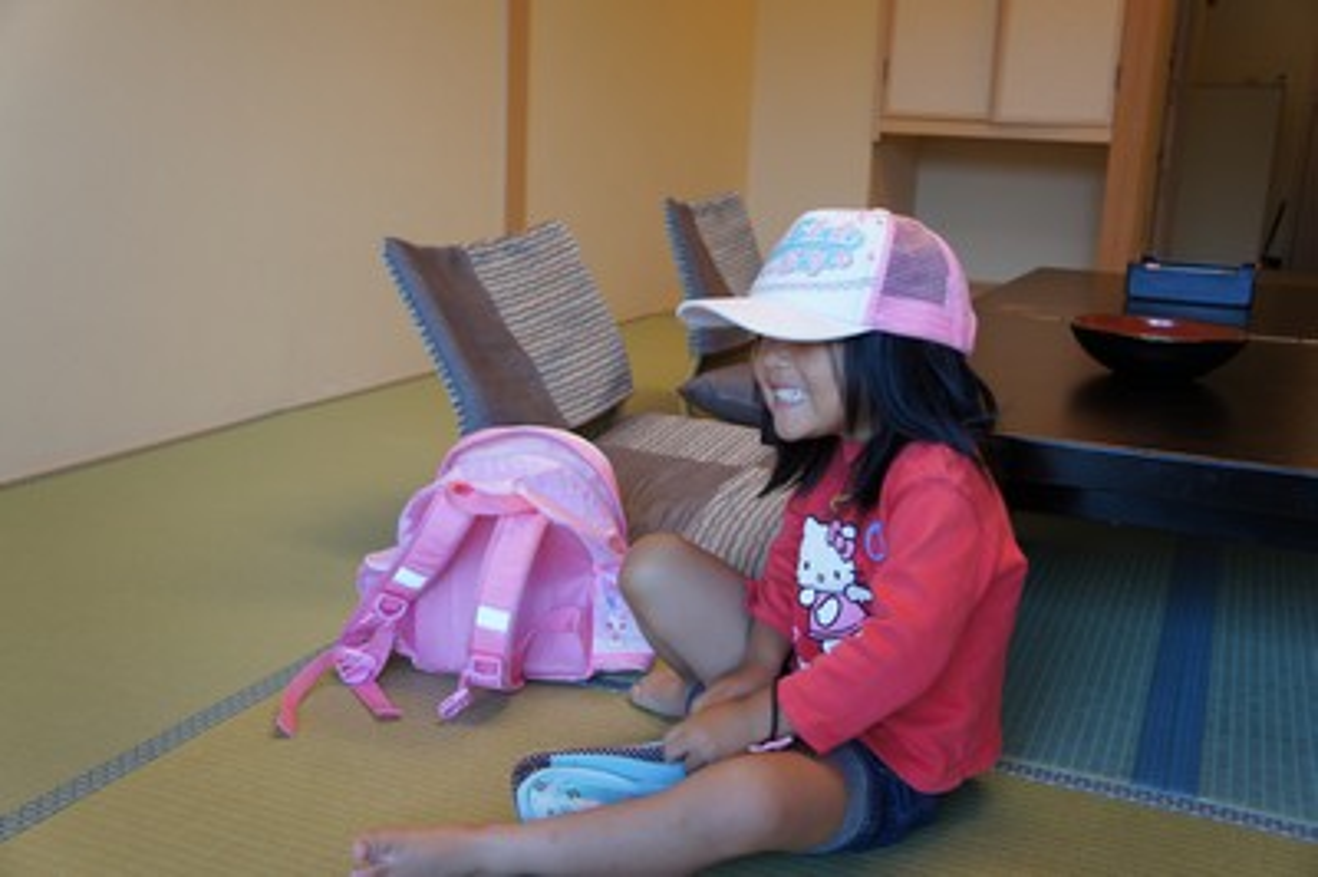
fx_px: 1317
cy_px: 438
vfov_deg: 36.8
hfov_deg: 53.2
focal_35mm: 36
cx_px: 659
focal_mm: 24
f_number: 4
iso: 250
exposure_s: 1/40
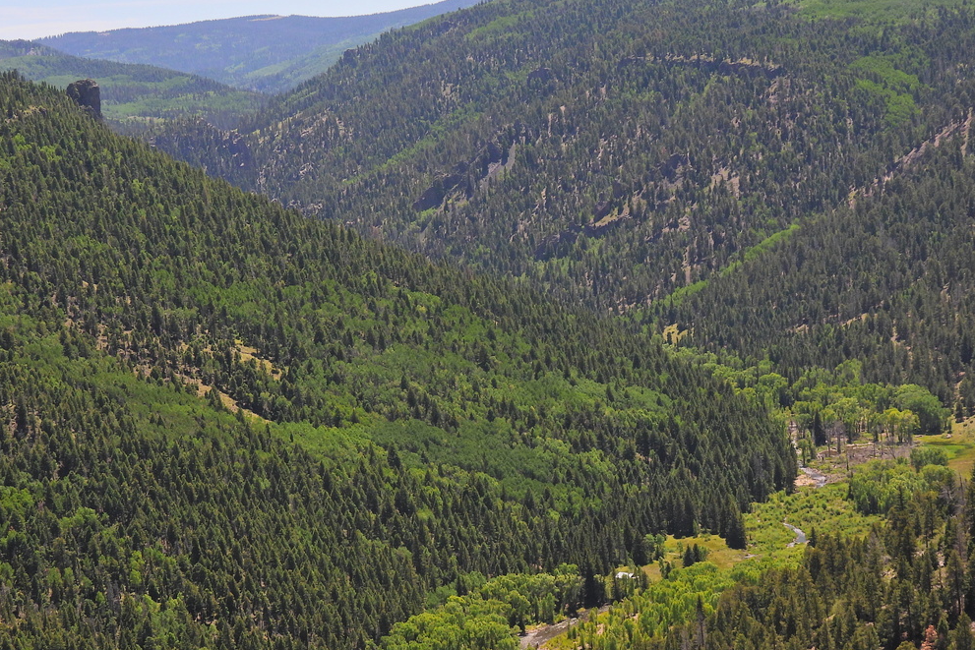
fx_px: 2546
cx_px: 478
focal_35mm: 94
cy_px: 390
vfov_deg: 14.5
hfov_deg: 21.7
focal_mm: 12.5
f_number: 3.5
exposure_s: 1/1000
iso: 100
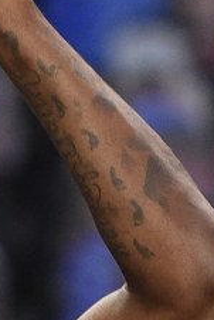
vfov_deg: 1.4
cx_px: -150
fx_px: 12891
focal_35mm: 1448
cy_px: 229
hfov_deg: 1.0
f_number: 5.6
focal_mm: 320
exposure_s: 1/500
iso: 6400
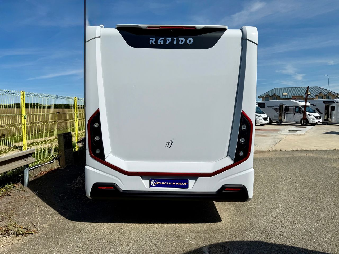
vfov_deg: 56.8
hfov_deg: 71.6
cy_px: 127
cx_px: 170
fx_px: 235
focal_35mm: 24
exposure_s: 1/11905
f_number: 1.78
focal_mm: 6.76
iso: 80
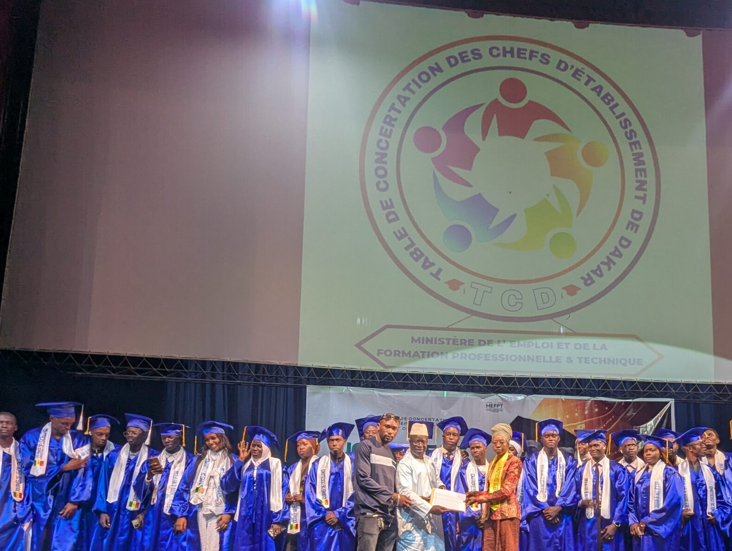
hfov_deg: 65.9
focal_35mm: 26
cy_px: 447
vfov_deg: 49.8
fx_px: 551
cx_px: 472
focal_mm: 2.35
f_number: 2.2
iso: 70
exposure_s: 1/33.3
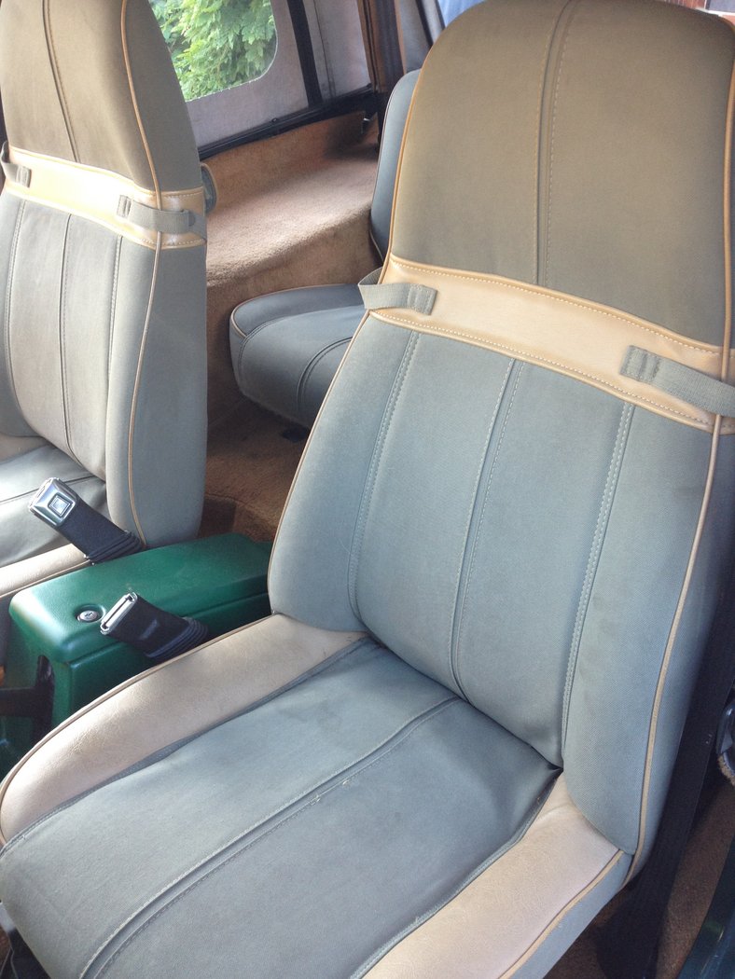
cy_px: 490
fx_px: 990
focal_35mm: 35
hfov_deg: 40.7
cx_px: 368
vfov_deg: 52.6
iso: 80
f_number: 2.4
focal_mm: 4.28
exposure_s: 1/40
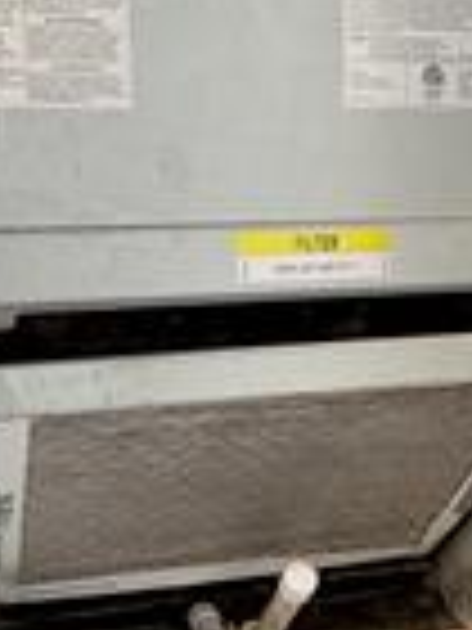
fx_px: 1091
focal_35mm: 60
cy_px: 459
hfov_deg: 24.2
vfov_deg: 31.7
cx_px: 337
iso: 200
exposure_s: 1/60
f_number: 2.2
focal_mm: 2.22
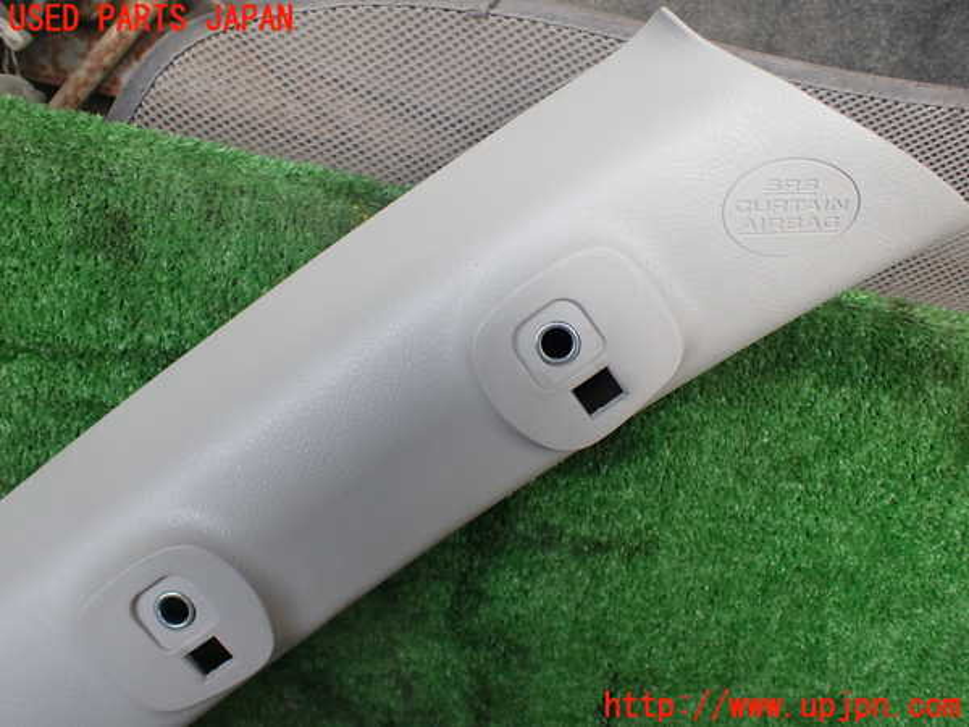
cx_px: 484
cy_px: 364
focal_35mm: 30
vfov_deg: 46.8
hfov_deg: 60.0
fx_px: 840
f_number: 2.3
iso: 125
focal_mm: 5.4
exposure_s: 1/125
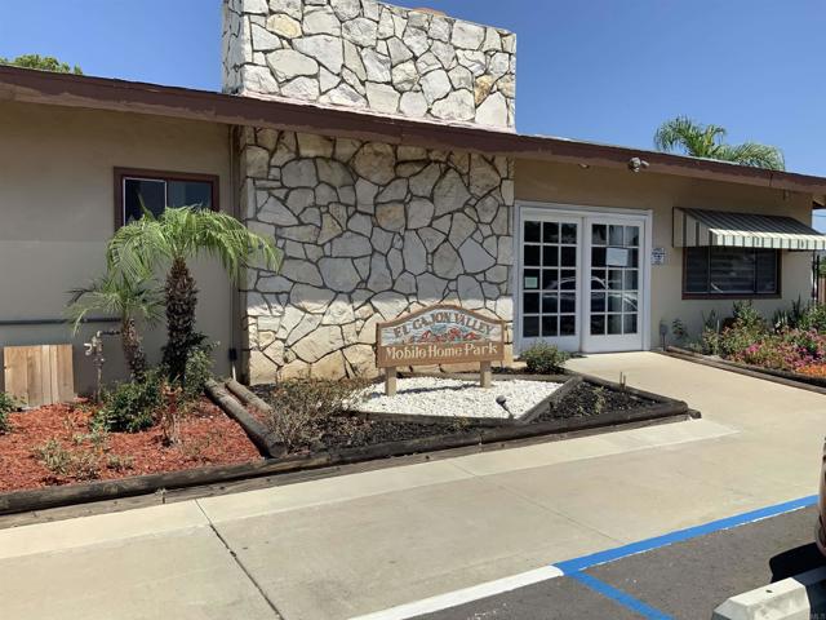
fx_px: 692
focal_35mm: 29
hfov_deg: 61.7
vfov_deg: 48.2
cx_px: 413
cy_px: 310
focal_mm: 3
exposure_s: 1/2538
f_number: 1.8
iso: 16
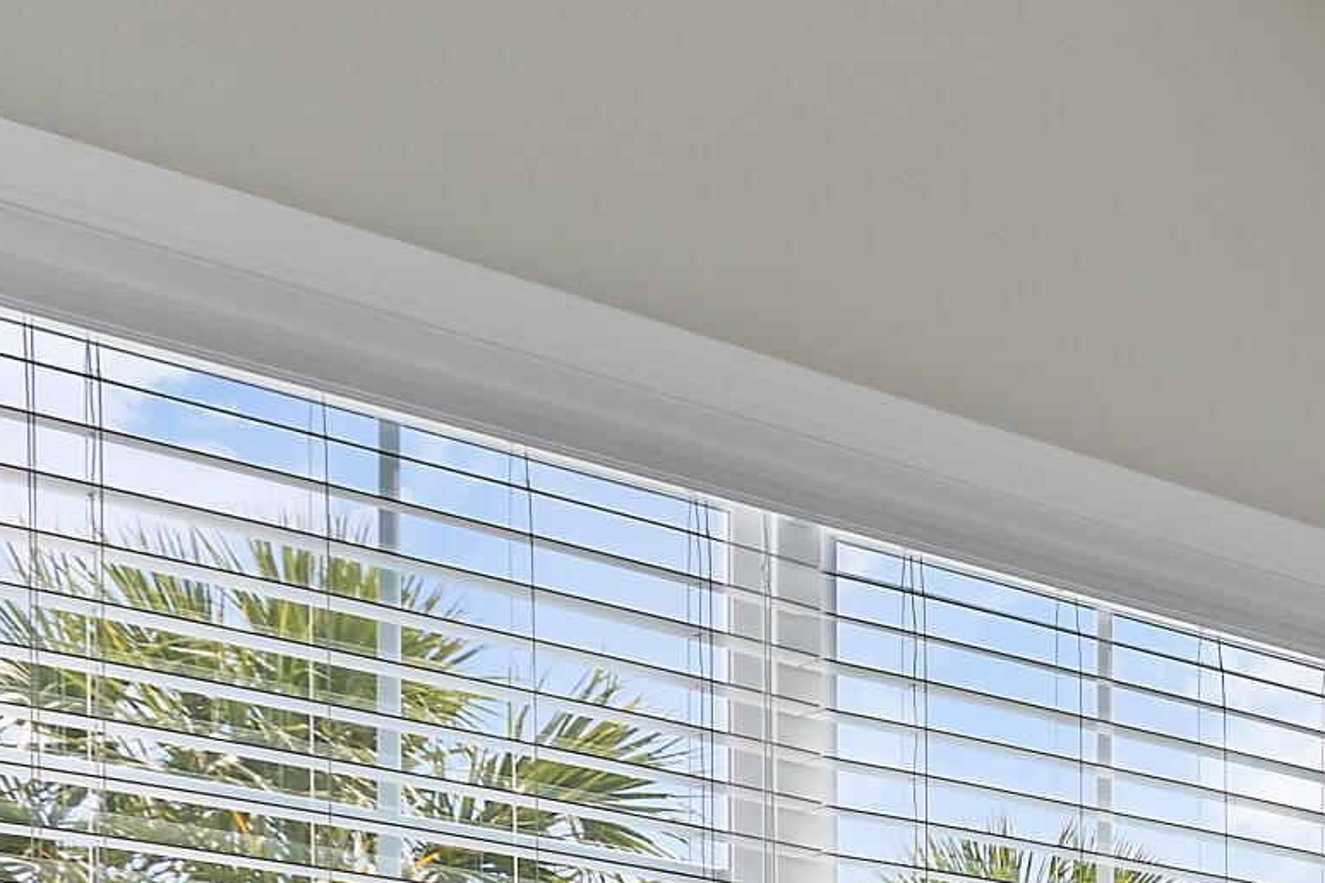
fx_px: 2428
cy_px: 1516
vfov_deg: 17.4
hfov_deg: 24.2
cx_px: 1971
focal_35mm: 66
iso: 100
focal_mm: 11.5
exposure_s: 1/20
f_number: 4.8
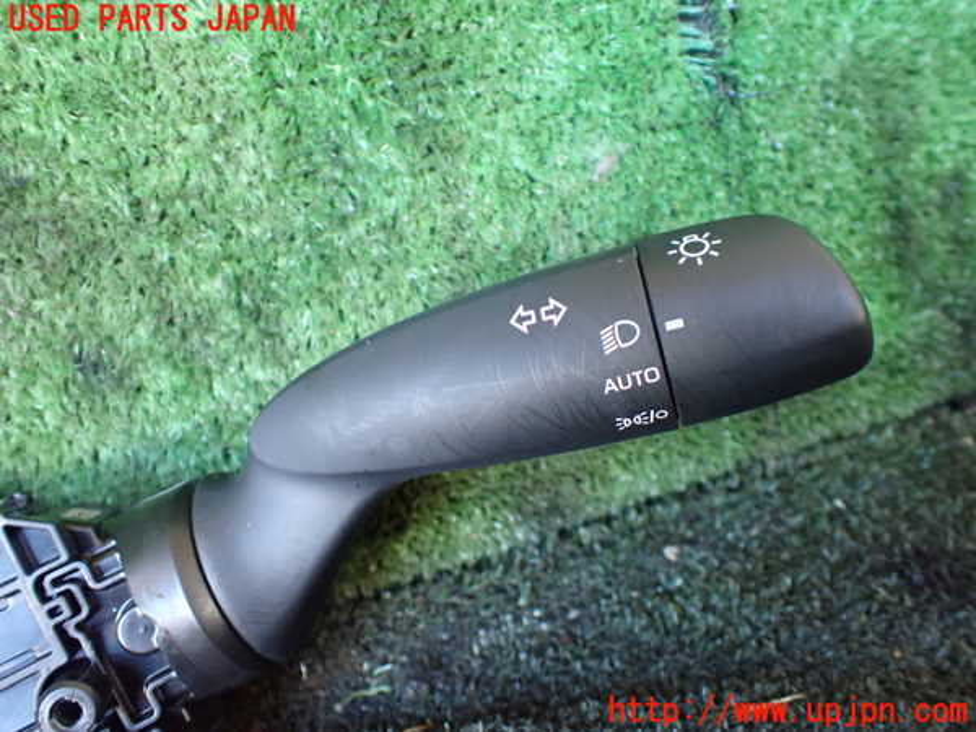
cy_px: 366
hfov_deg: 60.0
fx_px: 846
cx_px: 488
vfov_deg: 46.8
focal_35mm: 30
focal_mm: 5.4
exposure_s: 1/60
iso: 800
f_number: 2.3
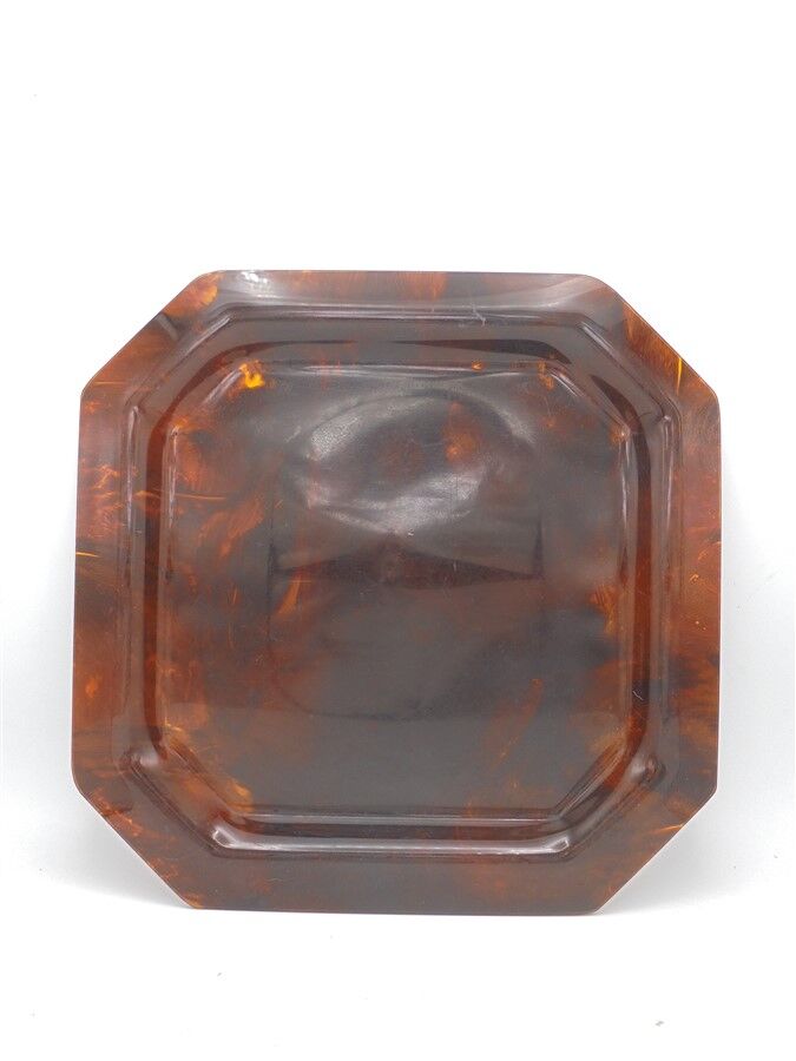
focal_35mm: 29
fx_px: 889
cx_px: 398
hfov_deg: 48.2
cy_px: 530
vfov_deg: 61.7
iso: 100
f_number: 3.7
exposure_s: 1/80
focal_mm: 5.3
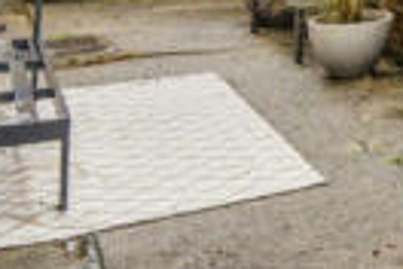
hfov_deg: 15.5
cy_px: -173
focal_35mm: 89
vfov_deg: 14.1
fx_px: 996
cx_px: 908
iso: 500
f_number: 8
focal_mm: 12
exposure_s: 1/125
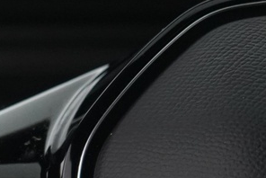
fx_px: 1738
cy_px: 264
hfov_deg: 8.3
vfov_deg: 5.8
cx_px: -285
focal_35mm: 235
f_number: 4.5
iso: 4000
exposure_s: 1/60
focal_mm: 43
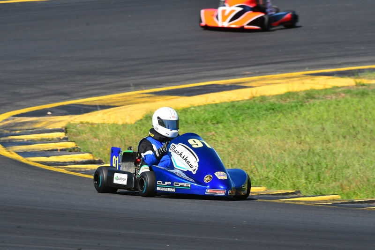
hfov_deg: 3.1
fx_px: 6877
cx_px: 188
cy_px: 125
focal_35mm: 660
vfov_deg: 2.1
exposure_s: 1/640
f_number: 11
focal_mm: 440
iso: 500
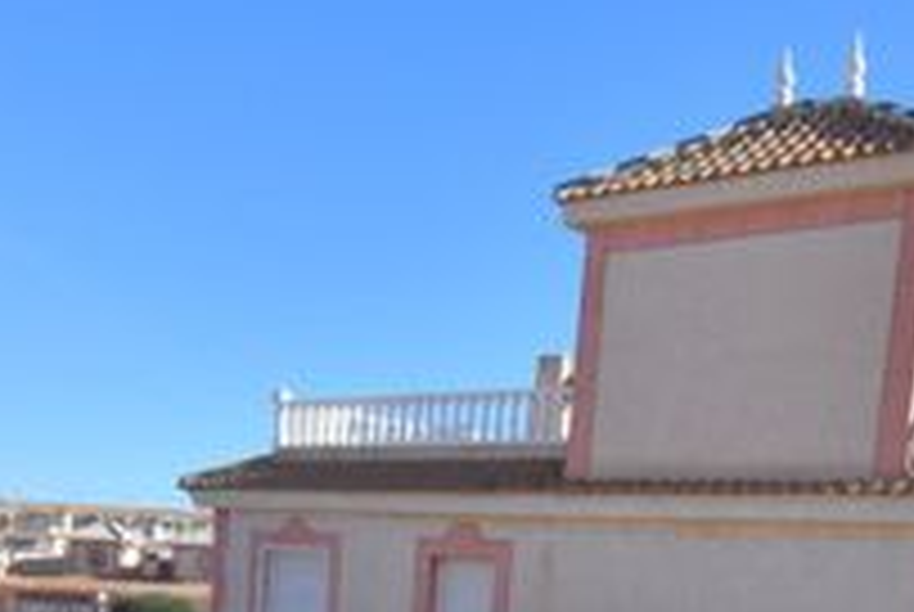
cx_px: 317
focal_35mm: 52
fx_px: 1322
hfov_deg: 37.8
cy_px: 814
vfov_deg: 22.9
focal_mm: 10
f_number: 9
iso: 100
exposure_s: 1/320
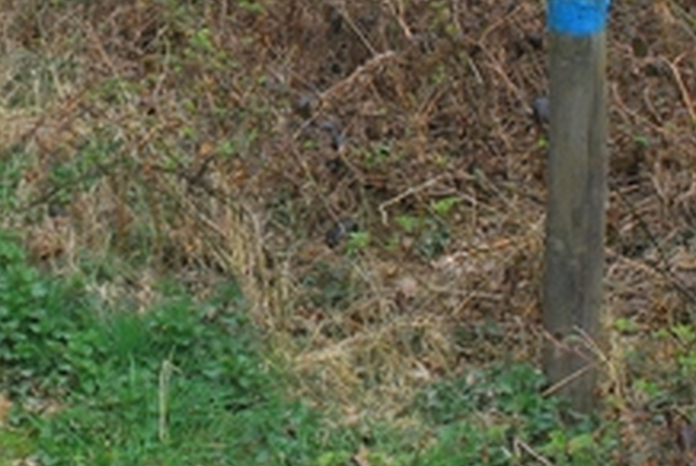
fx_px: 1917
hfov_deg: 20.3
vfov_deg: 13.6
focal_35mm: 99
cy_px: -56
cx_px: 137
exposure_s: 1/500
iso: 1600
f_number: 11
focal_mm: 24
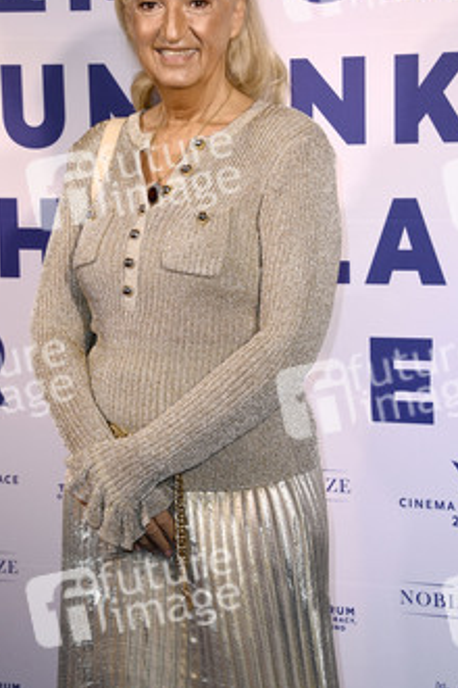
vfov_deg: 18.7
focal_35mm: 109
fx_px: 2080
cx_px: 194
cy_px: 286
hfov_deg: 12.6
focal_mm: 90
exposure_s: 1/250
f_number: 6.3
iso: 640
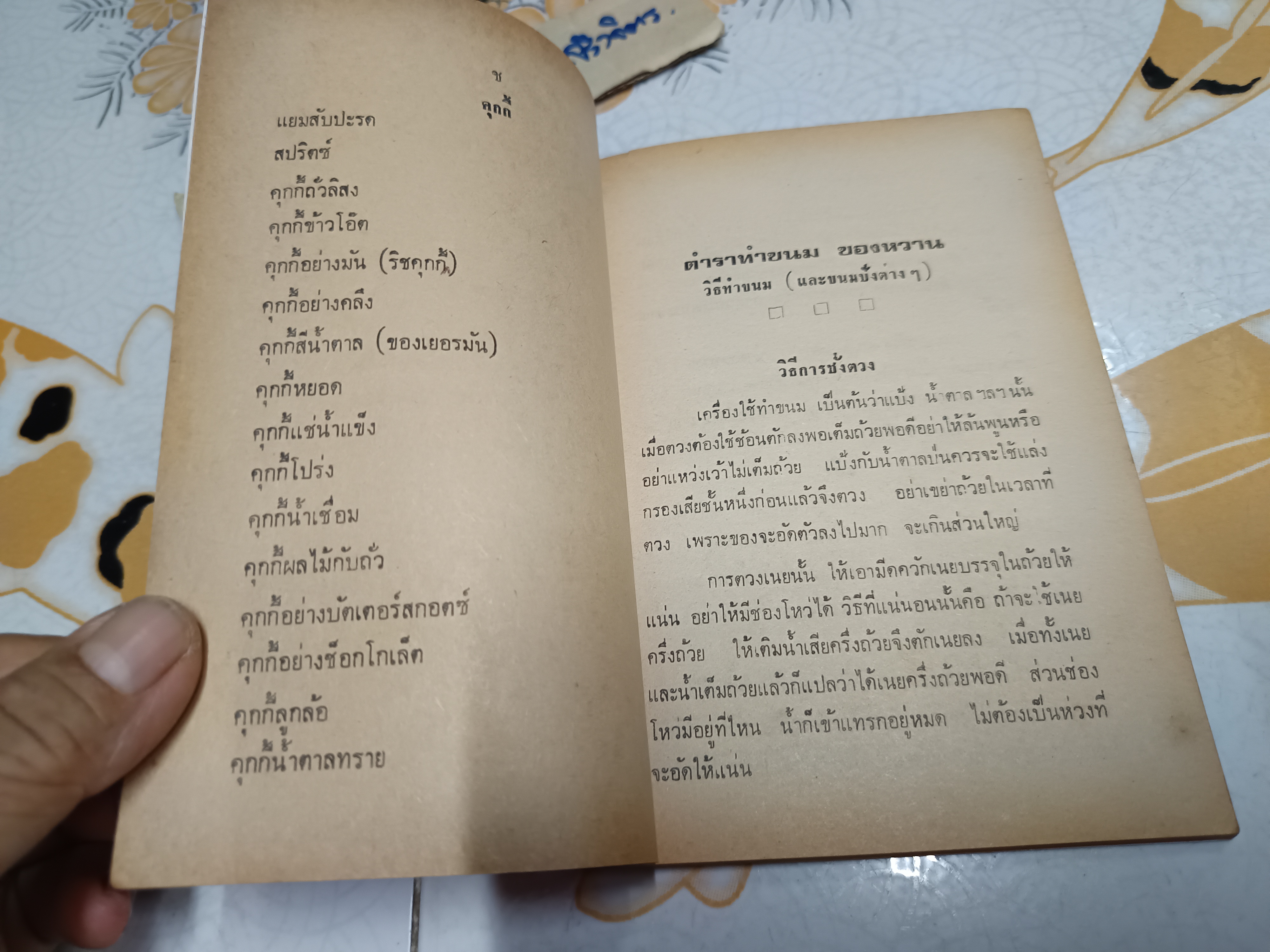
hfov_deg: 71.6
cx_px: 635
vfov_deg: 56.8
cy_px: 476
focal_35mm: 24
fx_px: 881
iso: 929
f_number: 1.7
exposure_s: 1/33.3
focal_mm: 5.31
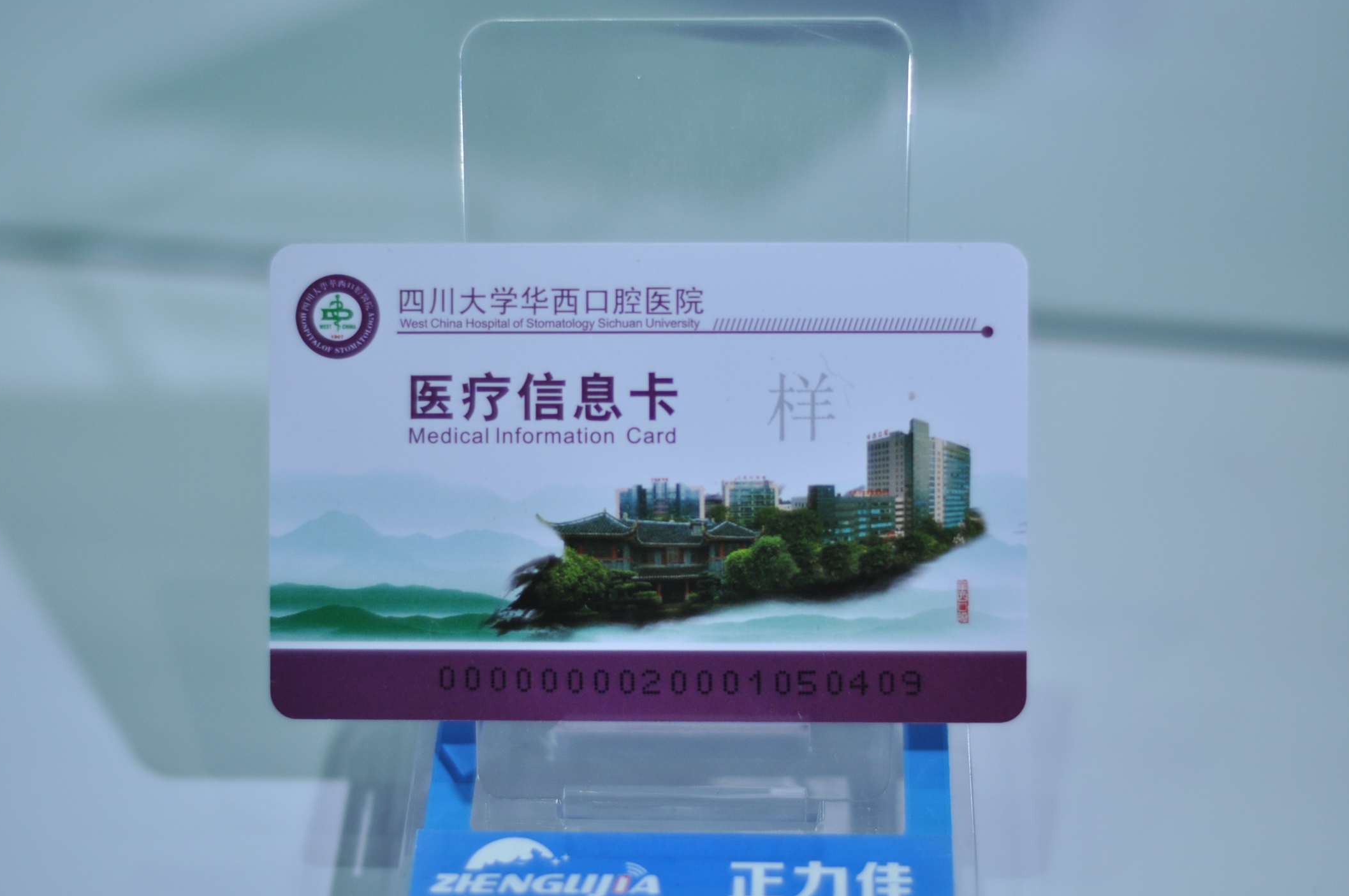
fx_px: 2844
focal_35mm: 76
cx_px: 674
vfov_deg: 17.9
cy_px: 452
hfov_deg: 26.7
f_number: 2.2
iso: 400
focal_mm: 50
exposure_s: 1/800
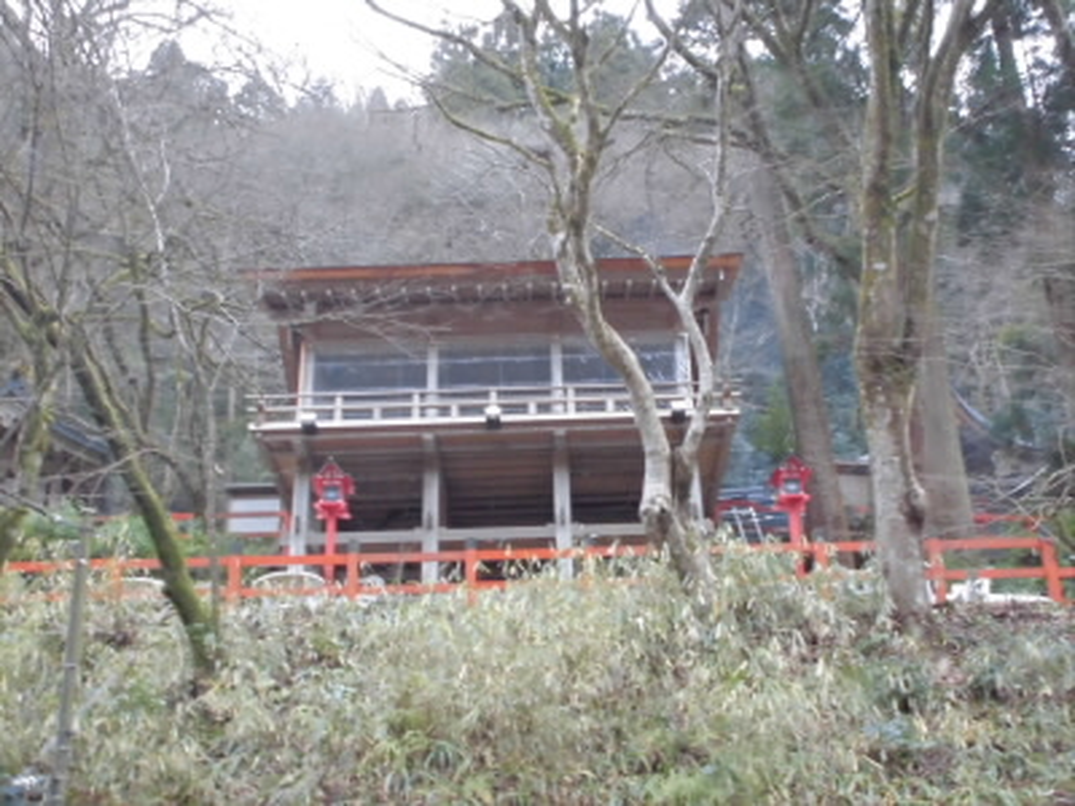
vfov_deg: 33.6
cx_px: 538
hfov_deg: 43.9
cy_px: 403
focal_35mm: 43
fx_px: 1335
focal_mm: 7.8
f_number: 4.5
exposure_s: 1/60
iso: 400
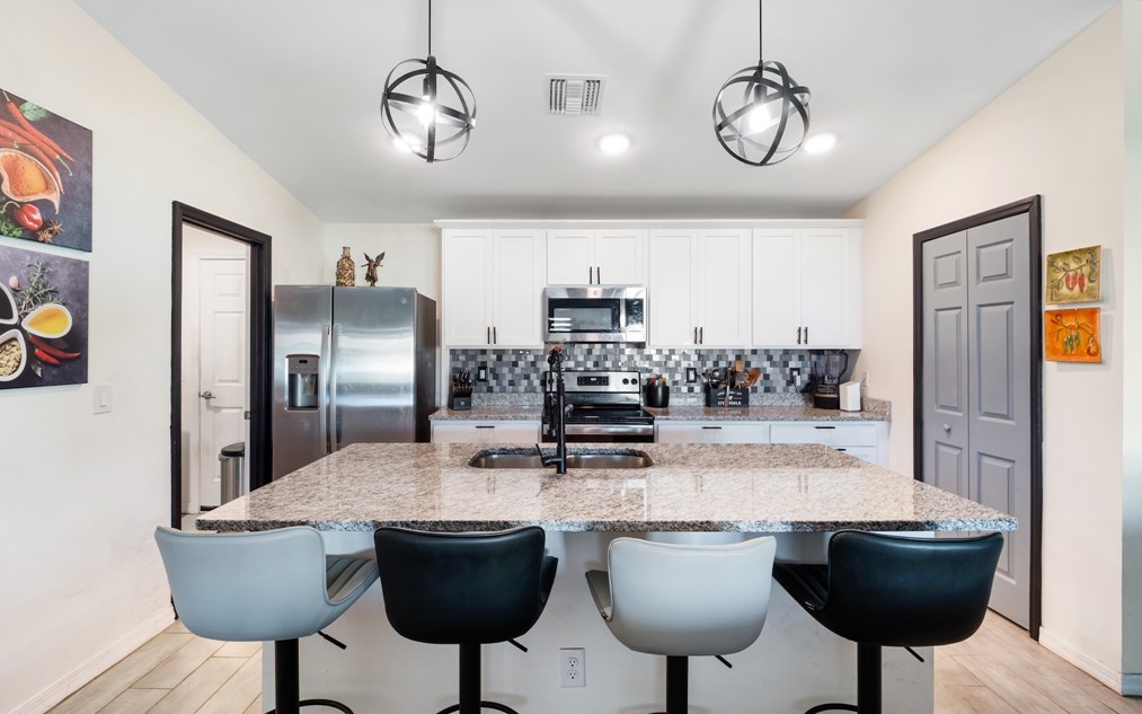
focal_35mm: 15
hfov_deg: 101.5
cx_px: 568
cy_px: 346
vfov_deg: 74.8
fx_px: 467
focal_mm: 7
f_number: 7.1
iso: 200
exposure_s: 1/1.25
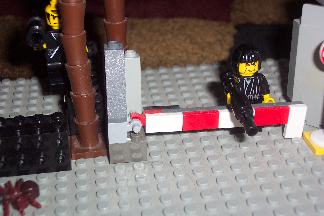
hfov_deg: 31.9
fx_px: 567
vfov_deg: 21.6
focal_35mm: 63
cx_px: 162
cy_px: 108
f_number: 3.4
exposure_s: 1/45
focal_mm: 13.3
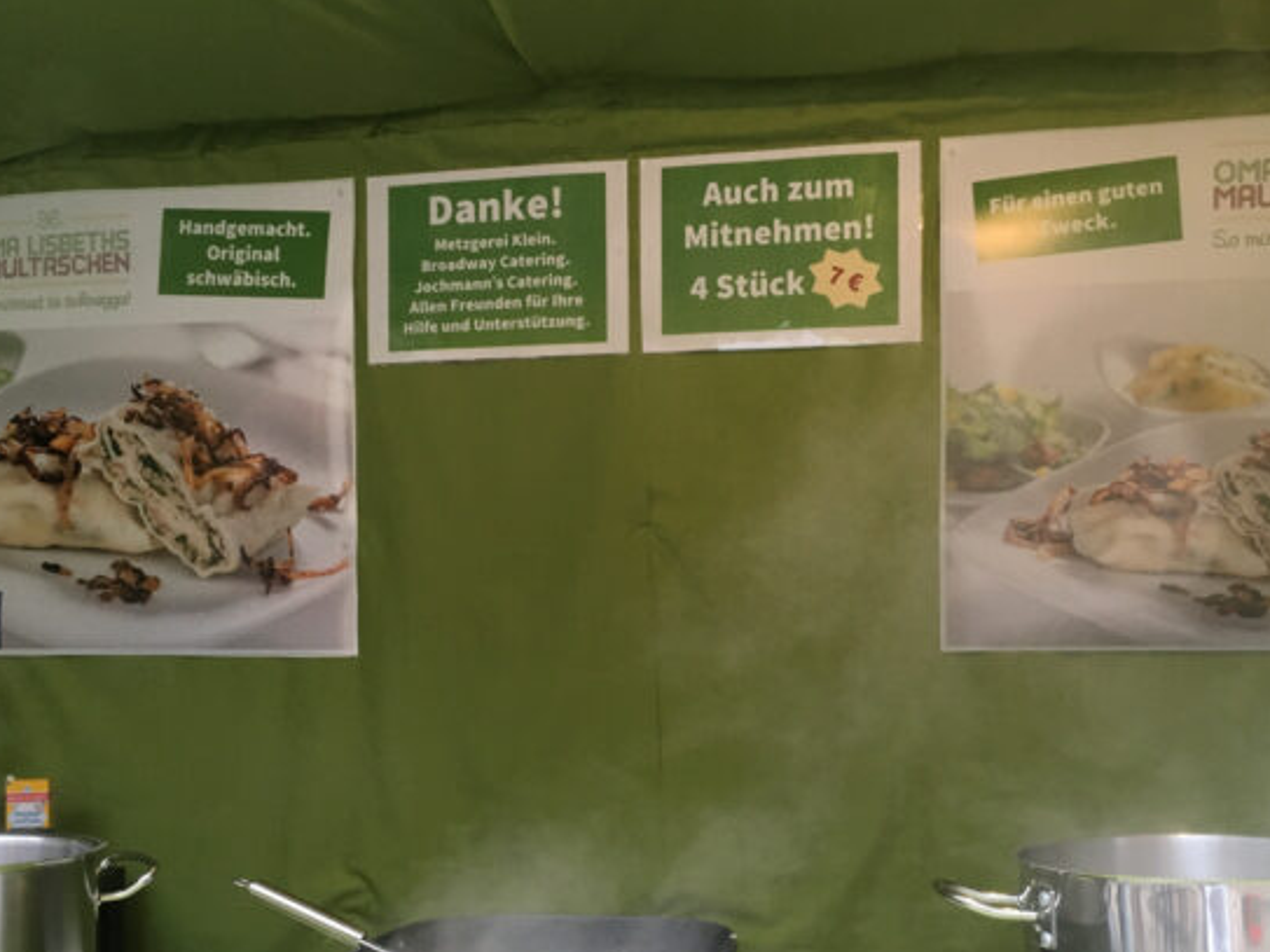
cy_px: 613
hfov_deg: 45.7
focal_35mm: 41
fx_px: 1504
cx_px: 587
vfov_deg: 34.9
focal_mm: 4.15
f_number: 2.2
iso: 64
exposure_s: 1/33
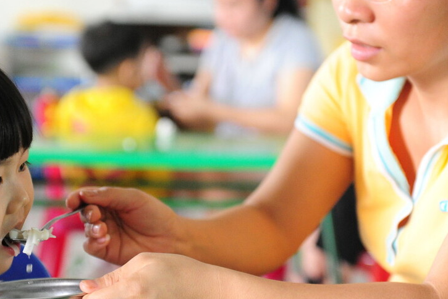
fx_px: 1194
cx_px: 216
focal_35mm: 96
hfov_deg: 21.2
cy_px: 135
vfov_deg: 14.2
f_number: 2.8
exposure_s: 1/80
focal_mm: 58
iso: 3200
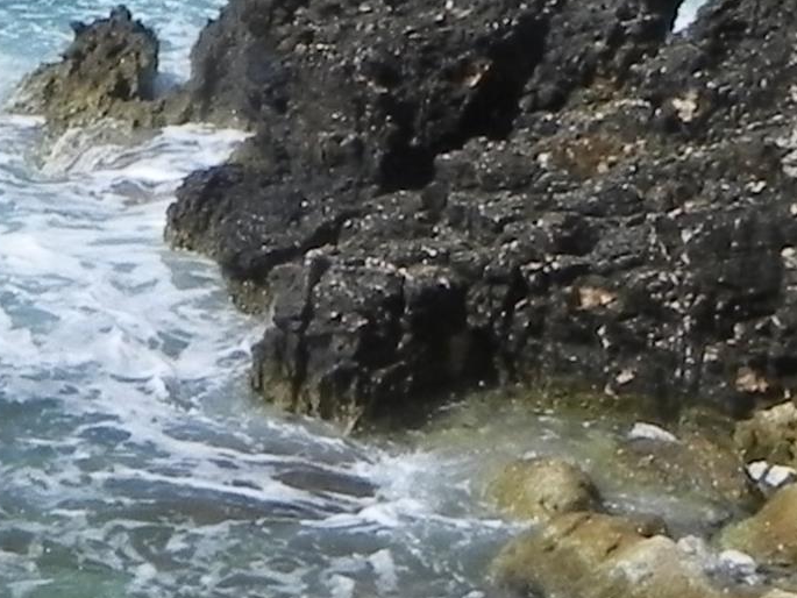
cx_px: -84
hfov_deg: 15.3
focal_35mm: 125
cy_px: 179
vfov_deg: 11.8
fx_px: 2879
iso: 160
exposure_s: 1/480
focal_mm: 5.2
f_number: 8
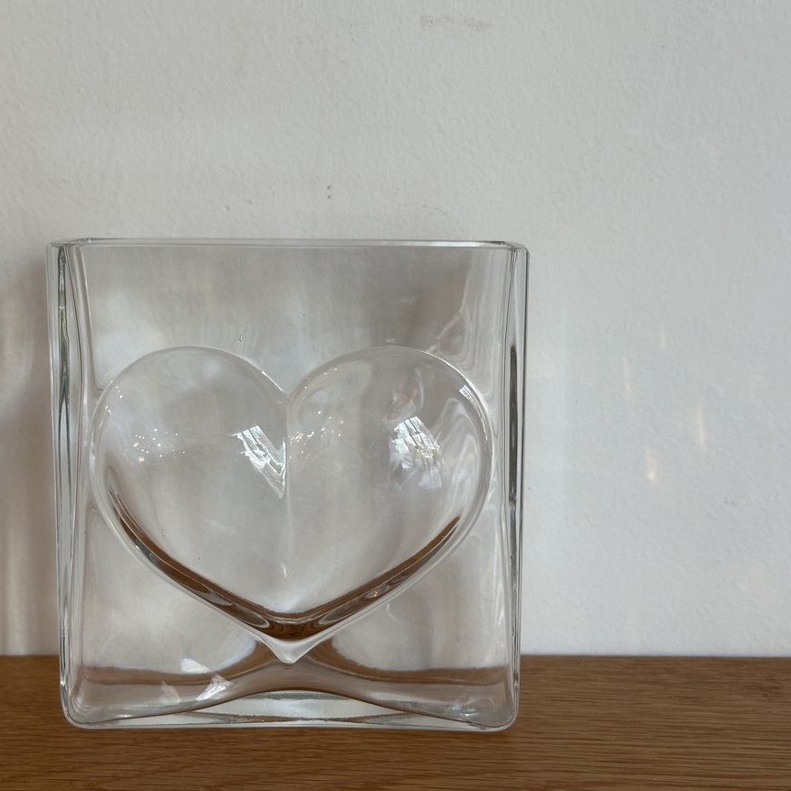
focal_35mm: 59
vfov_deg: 29.1
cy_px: 398
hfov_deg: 29.0
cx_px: 298
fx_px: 1525
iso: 64
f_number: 1.78
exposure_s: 1/60
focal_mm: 6.86
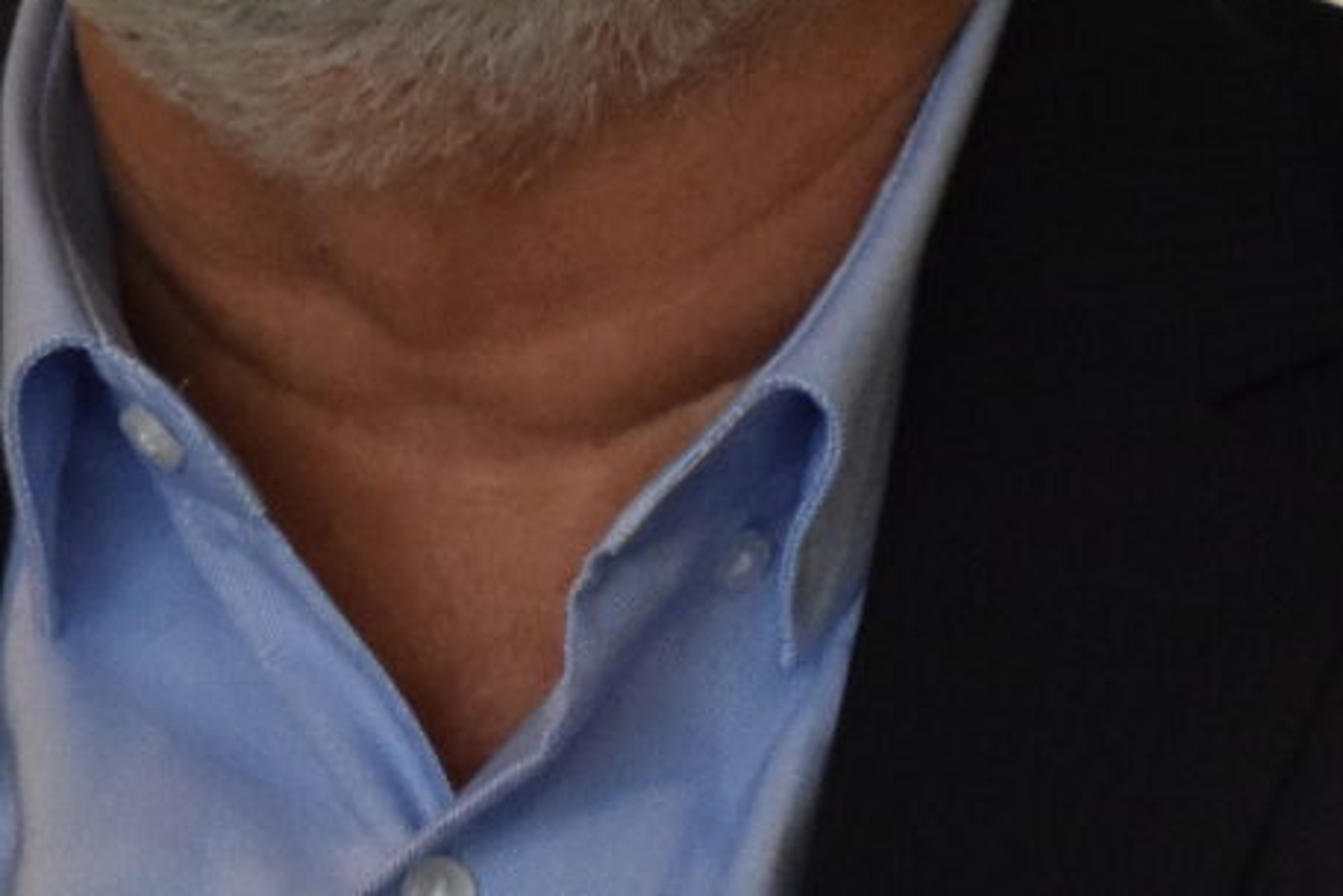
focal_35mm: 521
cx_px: 235
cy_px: 207
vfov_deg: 2.6
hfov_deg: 4.0
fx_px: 19441
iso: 1600
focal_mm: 62
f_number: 5
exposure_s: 1/80
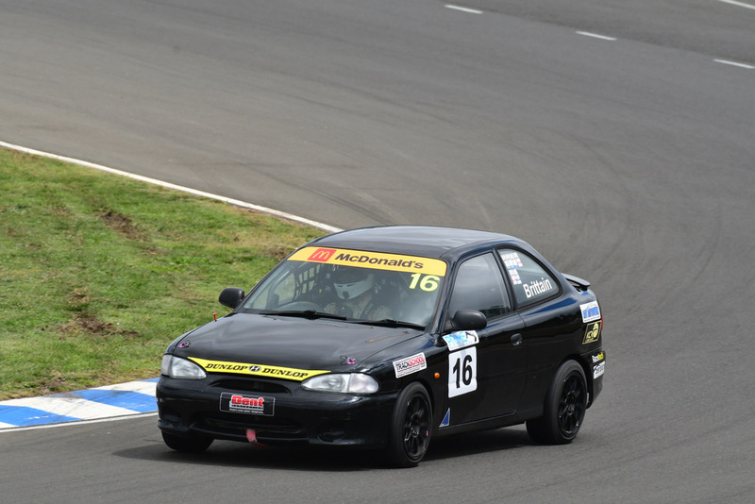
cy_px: 252
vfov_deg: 1.9
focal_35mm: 720
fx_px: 15105
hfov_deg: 2.9
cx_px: 378
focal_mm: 480
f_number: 10
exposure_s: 1/640
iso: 400
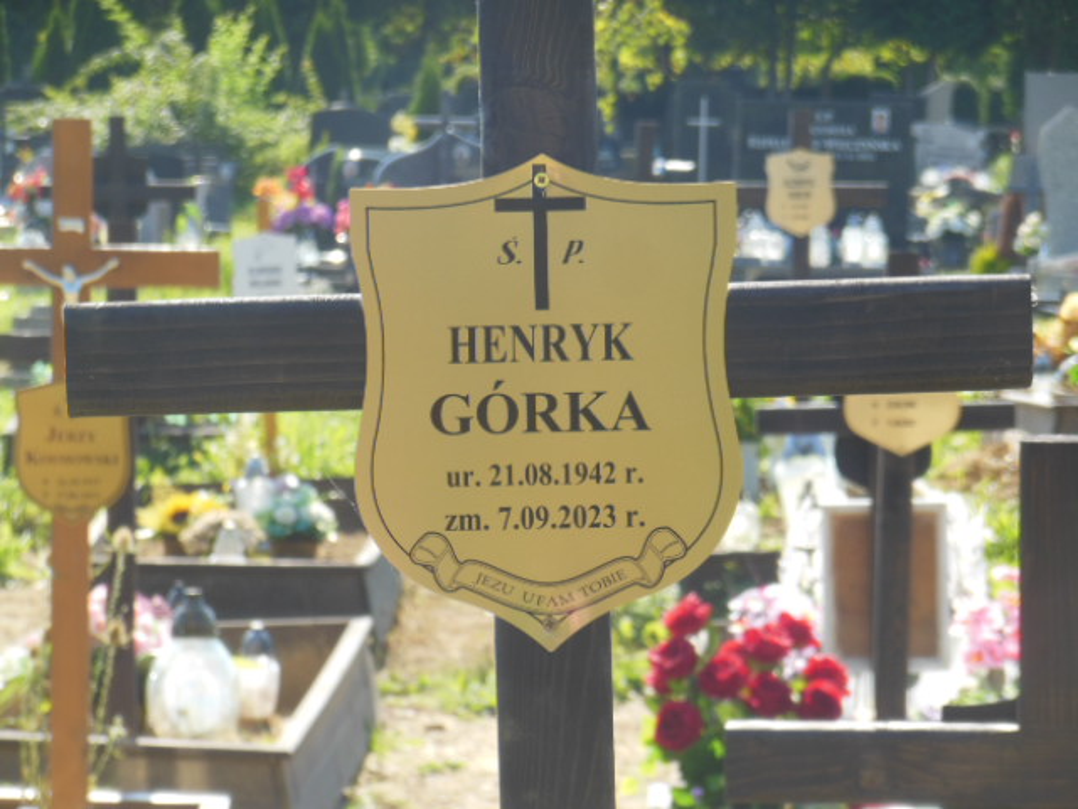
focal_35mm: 167
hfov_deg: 11.8
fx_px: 5201
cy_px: 404
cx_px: 539
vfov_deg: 8.9
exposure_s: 1/200
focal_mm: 29.8
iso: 125
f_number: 5.4
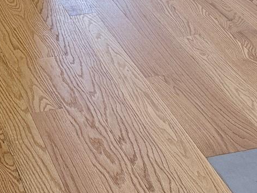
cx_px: 21
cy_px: -110
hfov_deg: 18.4
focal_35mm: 105
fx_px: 780
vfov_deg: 13.2
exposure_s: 1/239
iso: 160
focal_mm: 6.76
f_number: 1.78
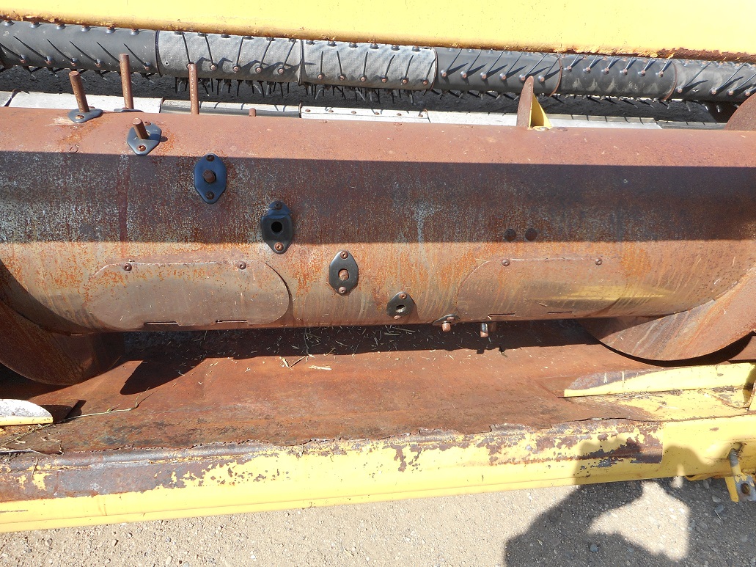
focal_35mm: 25
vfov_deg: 54.9
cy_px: 284
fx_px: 546
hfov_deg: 69.4
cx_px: 378
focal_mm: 4.5
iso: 80
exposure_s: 1/320
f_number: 3.7
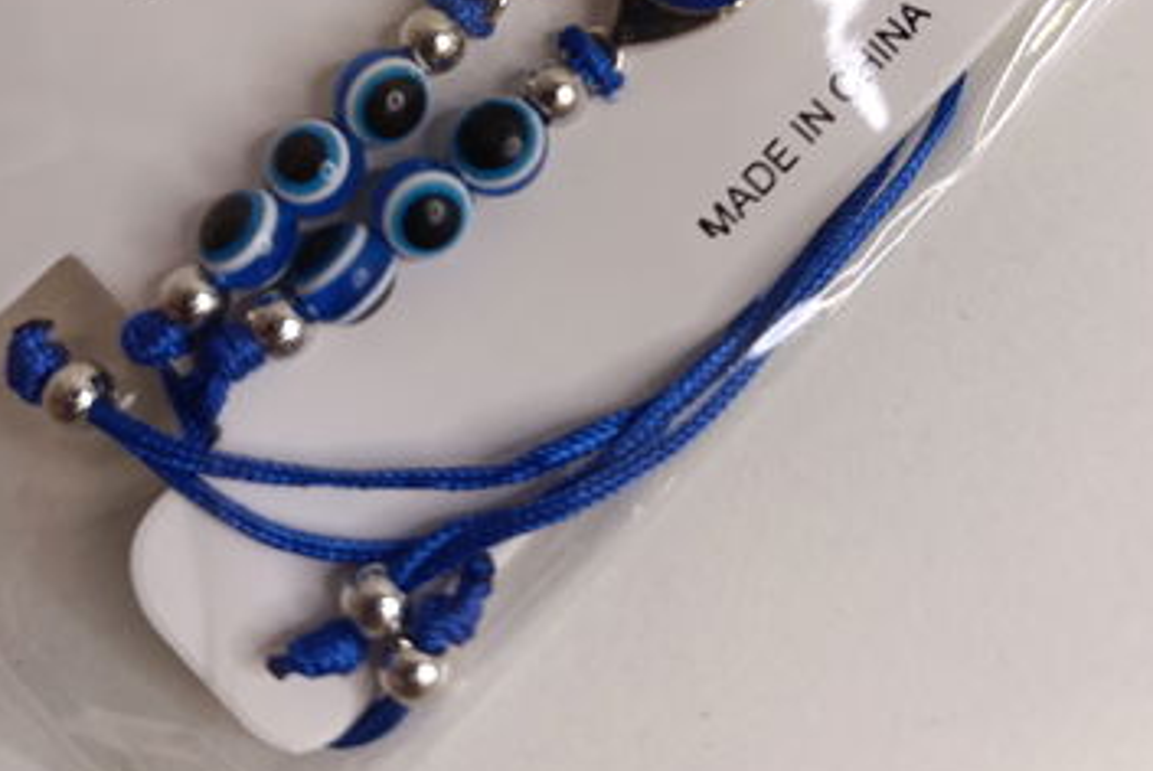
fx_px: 1154
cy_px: -41
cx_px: 643
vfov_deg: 33.1
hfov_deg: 53.0
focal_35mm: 36
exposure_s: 1/100
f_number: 1.6
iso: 640
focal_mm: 6.14
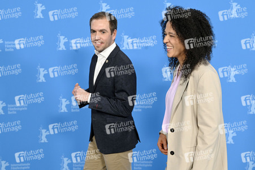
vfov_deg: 19.4
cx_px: 128
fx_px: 495
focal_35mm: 70
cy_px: 85
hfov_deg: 28.9
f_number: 5.6
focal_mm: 70
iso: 3200
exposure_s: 1/400
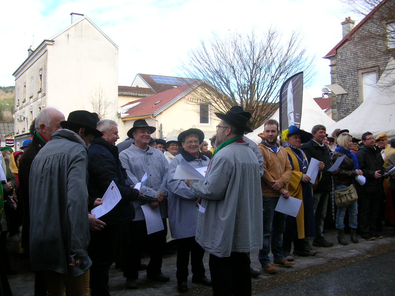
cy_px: 148
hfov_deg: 52.6
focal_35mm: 35
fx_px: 399
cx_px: 198
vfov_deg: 40.7
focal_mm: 5.8
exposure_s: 1/289
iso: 50
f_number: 2.8
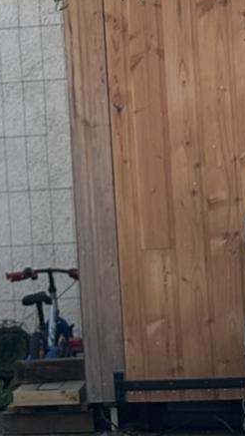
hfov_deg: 4.8
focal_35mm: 249
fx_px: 2874
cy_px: 149
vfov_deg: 8.7
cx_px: -350
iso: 40
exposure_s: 1/1592
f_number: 1.6
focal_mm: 5.96
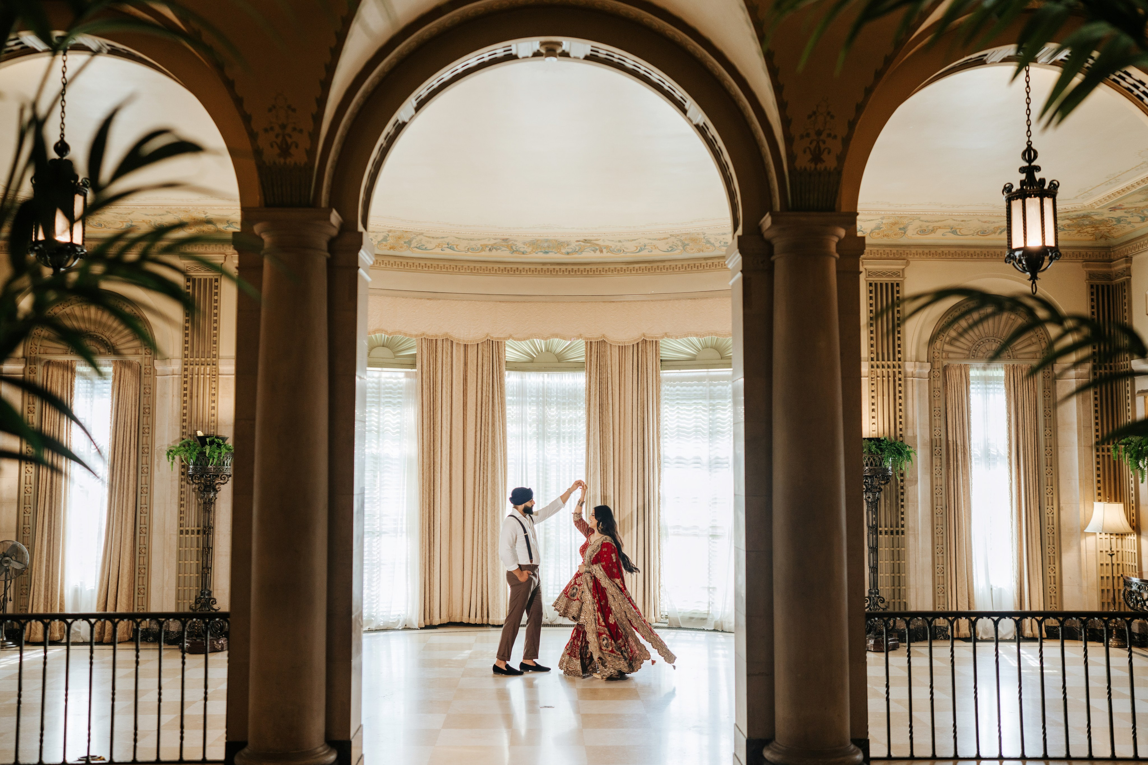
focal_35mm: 35
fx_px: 1116
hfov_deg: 54.4
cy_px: 382
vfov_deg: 37.9
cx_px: 574
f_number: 2
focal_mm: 35
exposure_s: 1/200
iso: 320
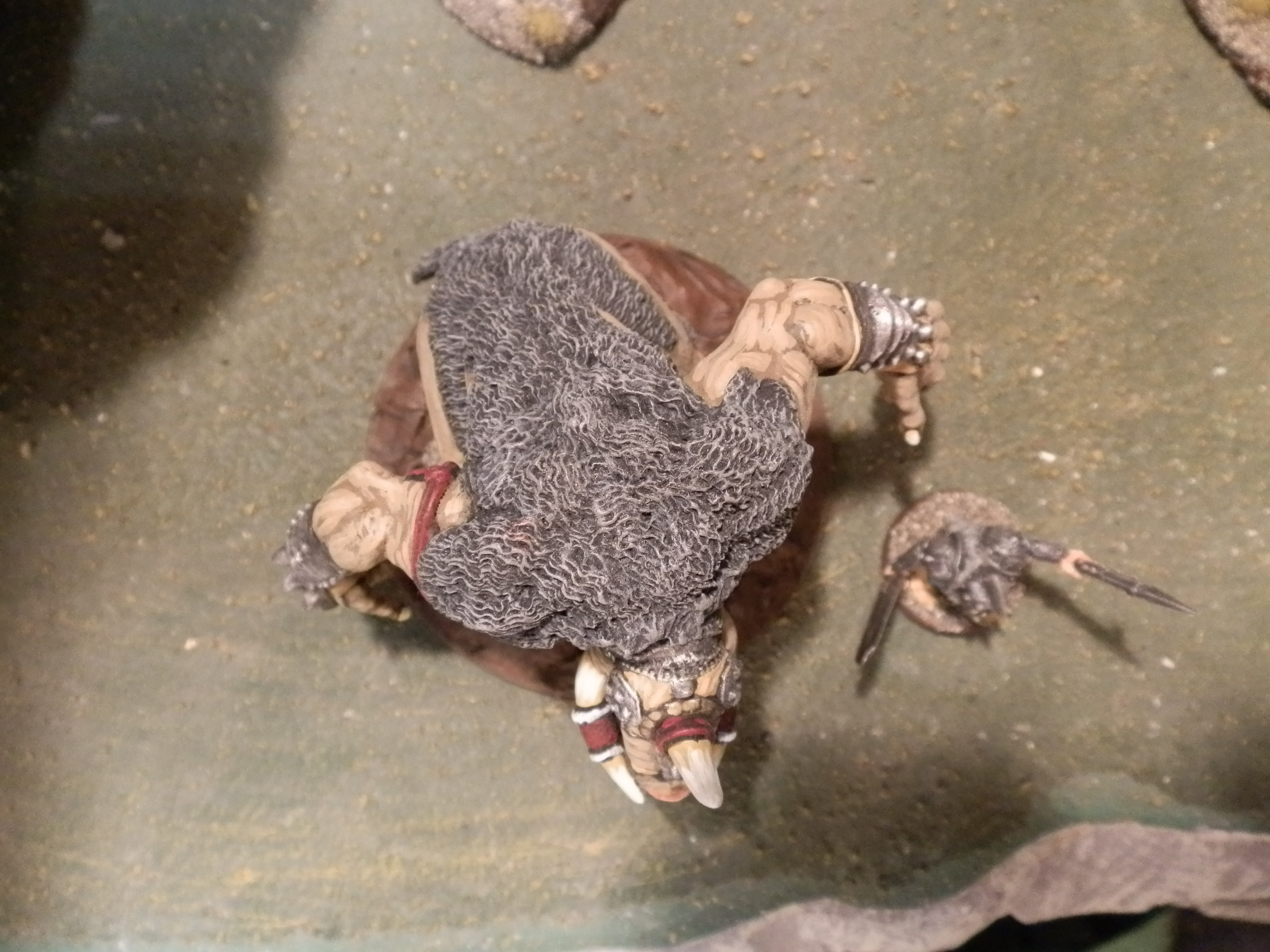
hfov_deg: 63.4
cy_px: 476
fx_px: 1027
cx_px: 635
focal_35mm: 28
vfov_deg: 49.7
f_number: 3.1
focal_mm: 5
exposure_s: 1/60
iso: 400
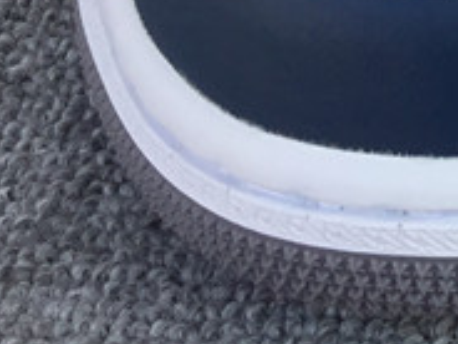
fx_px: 2011
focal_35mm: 152
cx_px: 926
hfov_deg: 11.6
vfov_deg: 9.3
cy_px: -293
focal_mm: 3.3
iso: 25
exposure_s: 1/302
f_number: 2.4
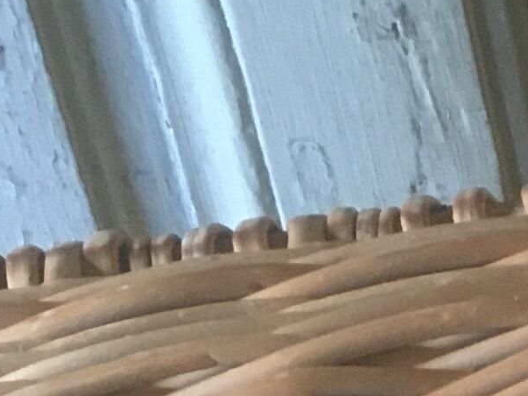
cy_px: 1090
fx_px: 2959
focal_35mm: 194
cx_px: 1074
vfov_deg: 7.0
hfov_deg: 9.5
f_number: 2.2
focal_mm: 4.15
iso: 160
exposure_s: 1/33
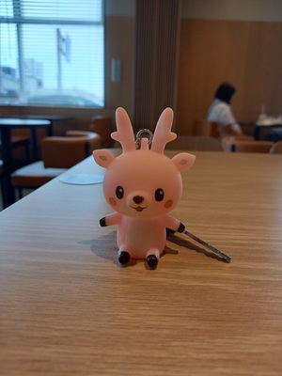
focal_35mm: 25
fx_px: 272
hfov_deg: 54.9
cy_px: 188
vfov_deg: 69.4
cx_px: 141
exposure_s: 1/60
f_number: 1.8
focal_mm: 4.65
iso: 80
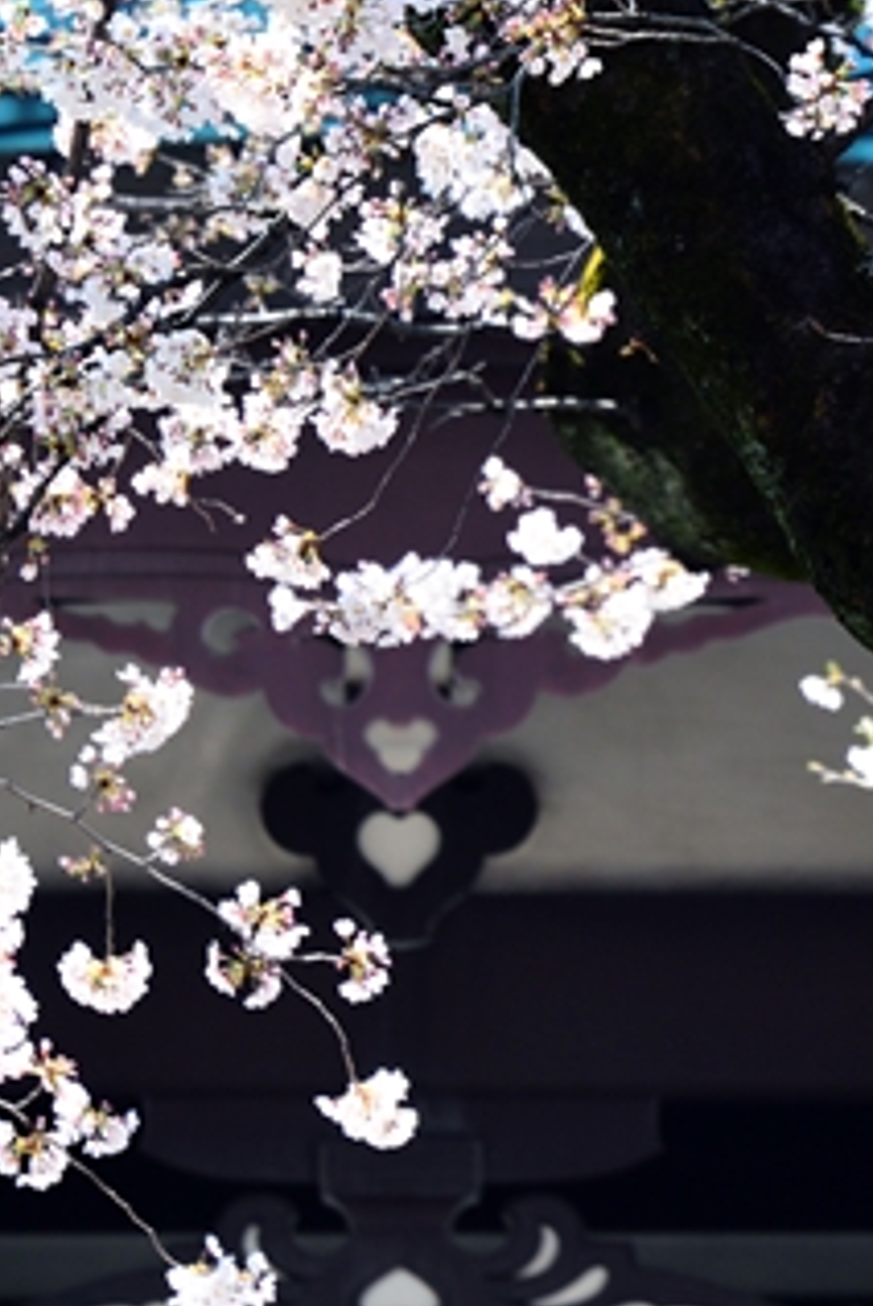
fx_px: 22865
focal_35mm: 630
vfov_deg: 3.3
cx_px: 737
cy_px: 449
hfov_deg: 2.2
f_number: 8
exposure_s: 1/250
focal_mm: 250
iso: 400
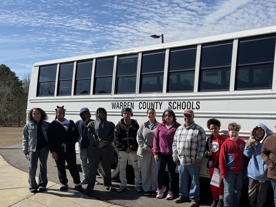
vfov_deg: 37.4
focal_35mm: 38
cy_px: 134
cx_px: 206
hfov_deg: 47.2
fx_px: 303
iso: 80
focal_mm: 6.76
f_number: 1.78
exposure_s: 1/7353
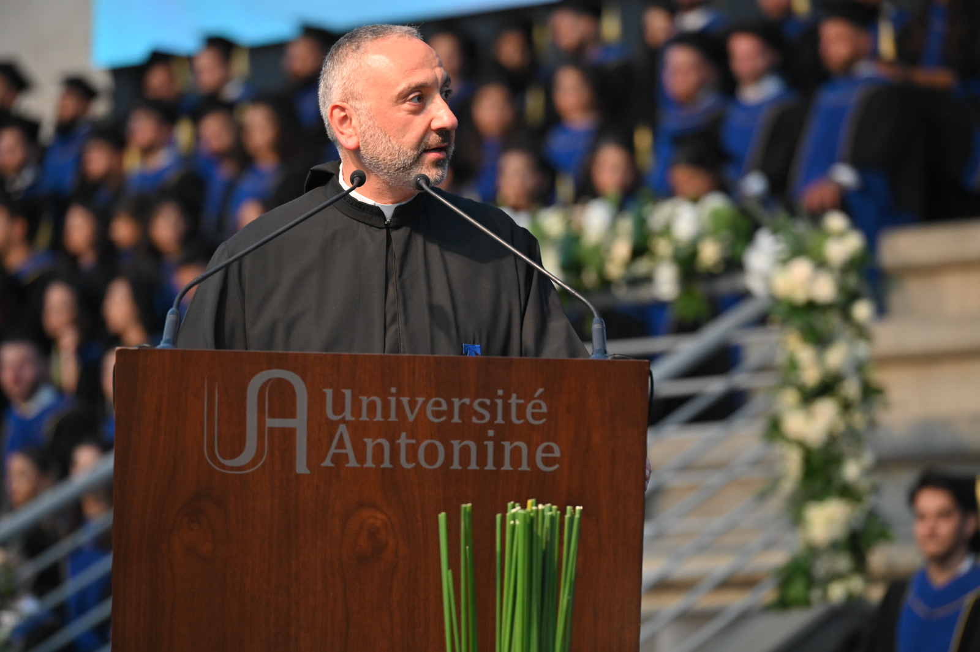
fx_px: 5441
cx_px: 490
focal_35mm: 200
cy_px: 326
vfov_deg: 6.9
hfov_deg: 10.3
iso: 2000
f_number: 4
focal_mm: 200
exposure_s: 1/320
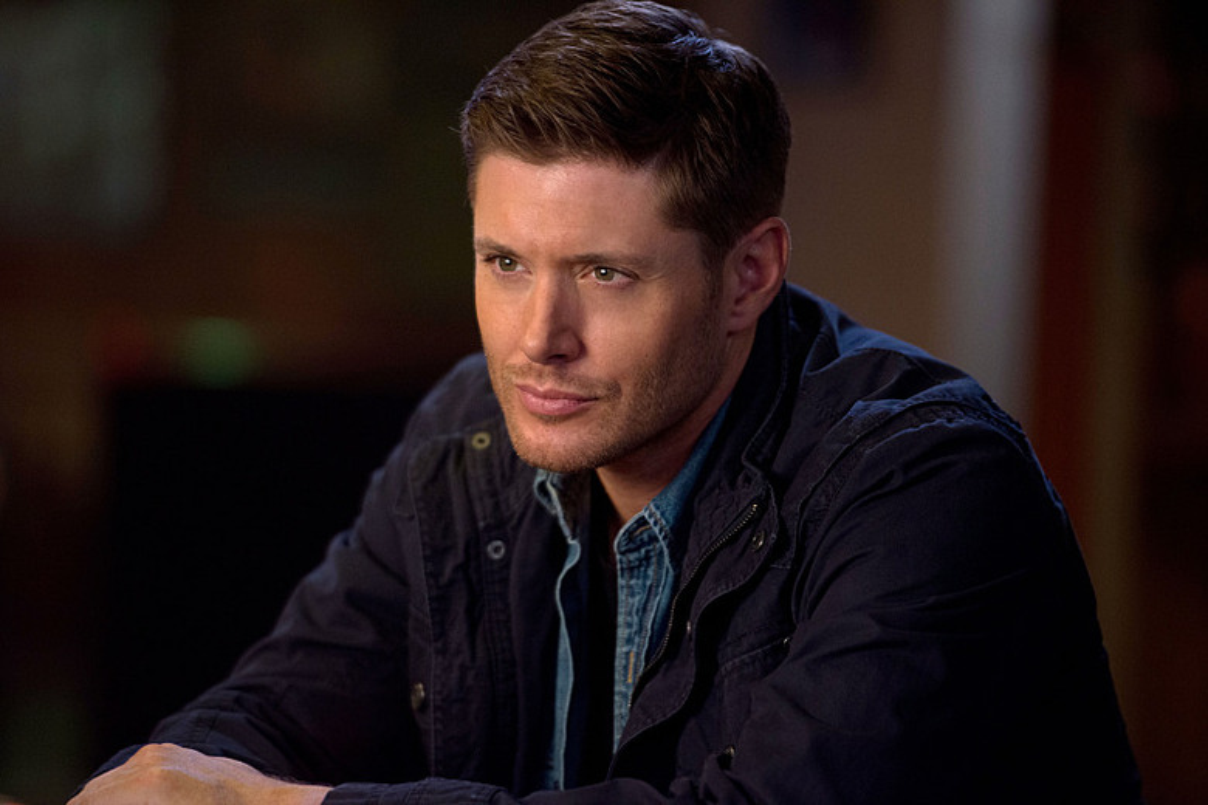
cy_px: 402
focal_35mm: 200
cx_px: 604
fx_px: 6711
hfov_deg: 10.3
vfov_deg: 6.9
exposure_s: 1/125
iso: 2000
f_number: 2.8
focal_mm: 200
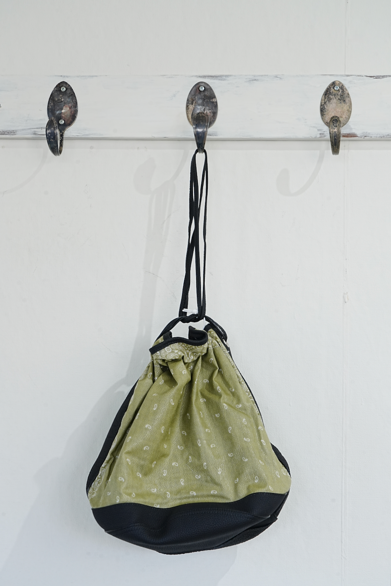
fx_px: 1221
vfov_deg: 27.0
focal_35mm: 75
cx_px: 196
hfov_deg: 18.2
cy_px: 293
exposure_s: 1/30
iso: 1000
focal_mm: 75
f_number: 11
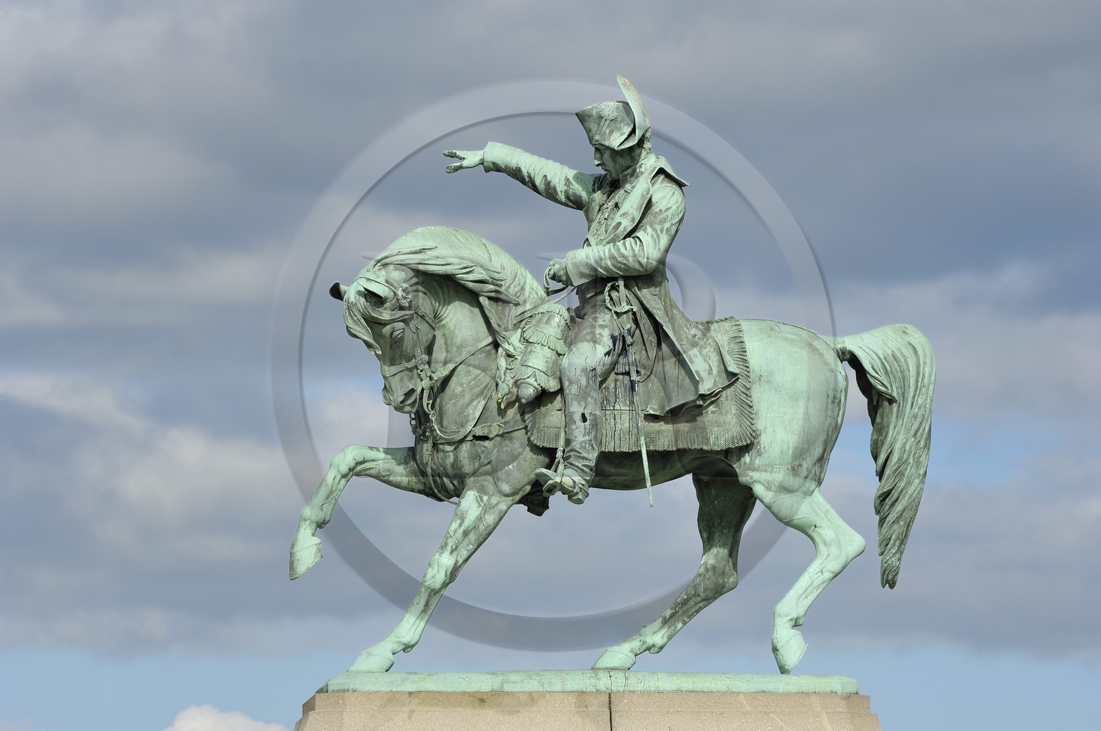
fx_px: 6413
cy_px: 366
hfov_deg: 9.8
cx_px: 550
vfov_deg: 6.5
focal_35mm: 210
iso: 100
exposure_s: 1/500
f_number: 5.6
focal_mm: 140
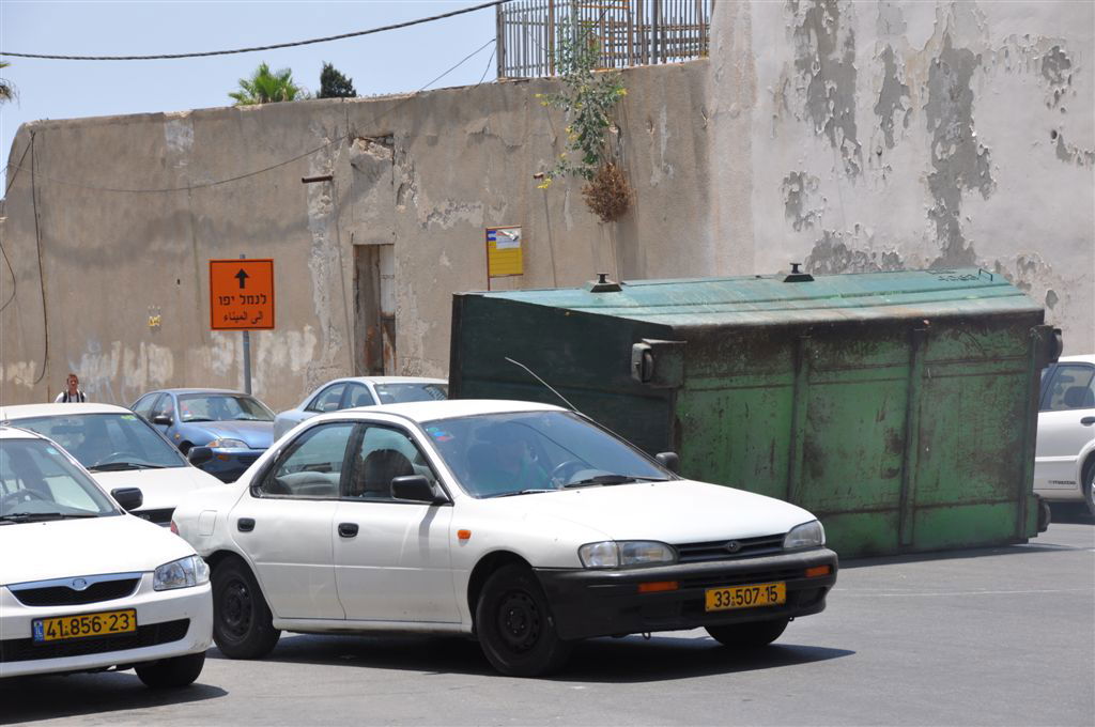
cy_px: 364
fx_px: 3418
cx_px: 548
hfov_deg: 18.2
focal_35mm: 112
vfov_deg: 12.1
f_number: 10
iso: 200
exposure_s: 1/400
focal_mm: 75
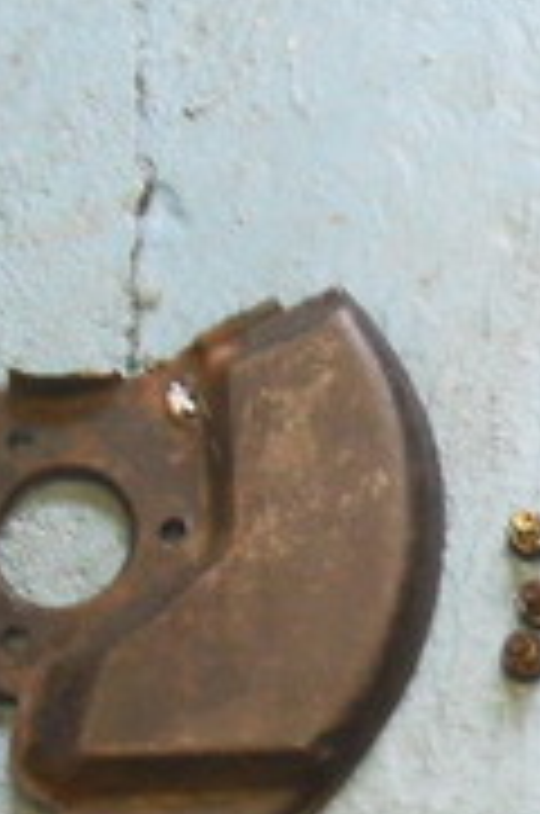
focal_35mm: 129
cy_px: 881
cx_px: 1048
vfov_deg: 15.5
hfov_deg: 9.9
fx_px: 2913
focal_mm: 6.3
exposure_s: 1/20
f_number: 3.2
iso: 200
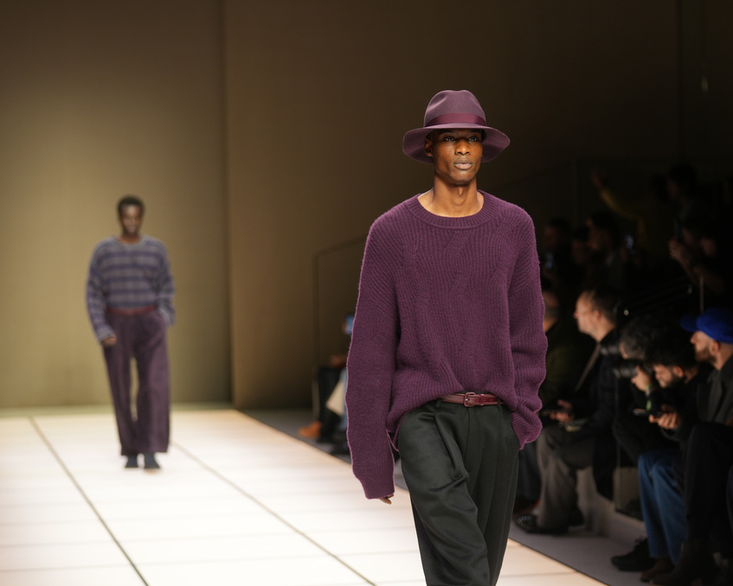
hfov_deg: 19.0
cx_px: 386
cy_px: 293
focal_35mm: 101
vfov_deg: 15.2
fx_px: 2192
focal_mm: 89
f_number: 2.8
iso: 400
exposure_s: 1/400
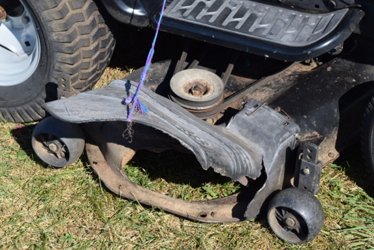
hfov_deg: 22.2
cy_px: 122
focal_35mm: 92
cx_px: 196
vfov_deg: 14.9
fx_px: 951
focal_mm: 55
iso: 200
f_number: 9
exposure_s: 1/320
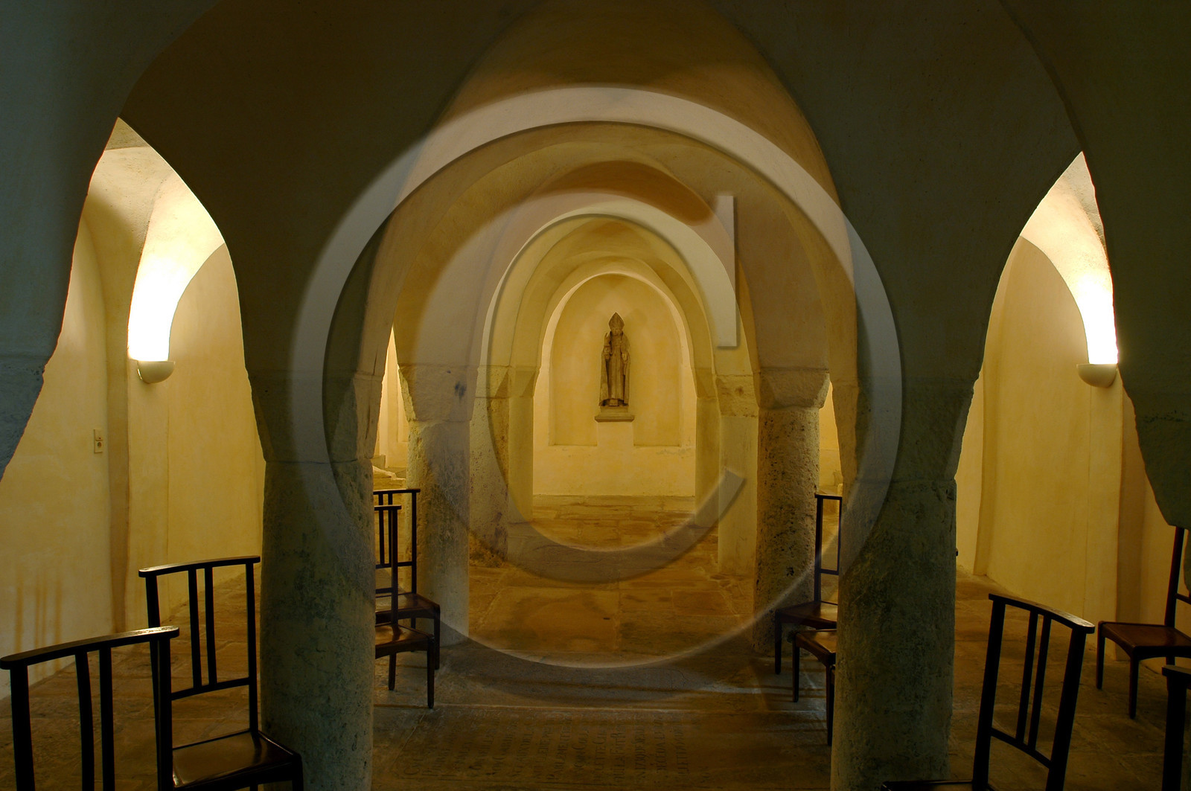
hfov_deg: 70.5
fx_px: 843
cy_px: 396
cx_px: 596
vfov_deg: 50.3
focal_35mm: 26
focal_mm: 17
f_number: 8
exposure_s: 2
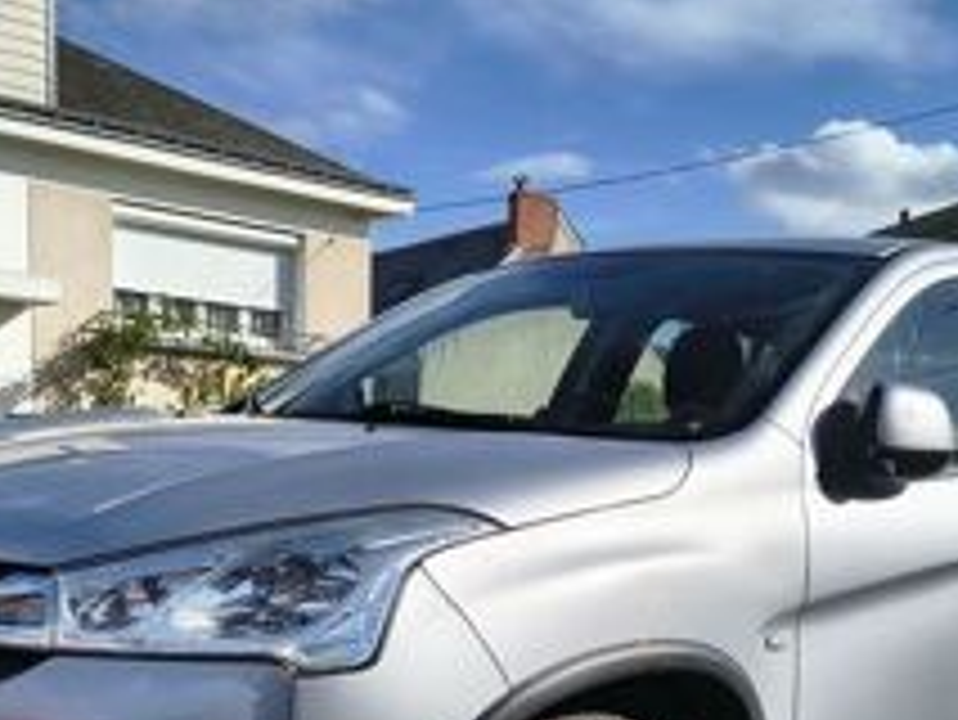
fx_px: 1495
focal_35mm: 54
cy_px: 729
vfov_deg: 25.6
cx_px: 490
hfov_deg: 35.5
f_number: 1.8
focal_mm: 5.56
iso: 104
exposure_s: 1/4395
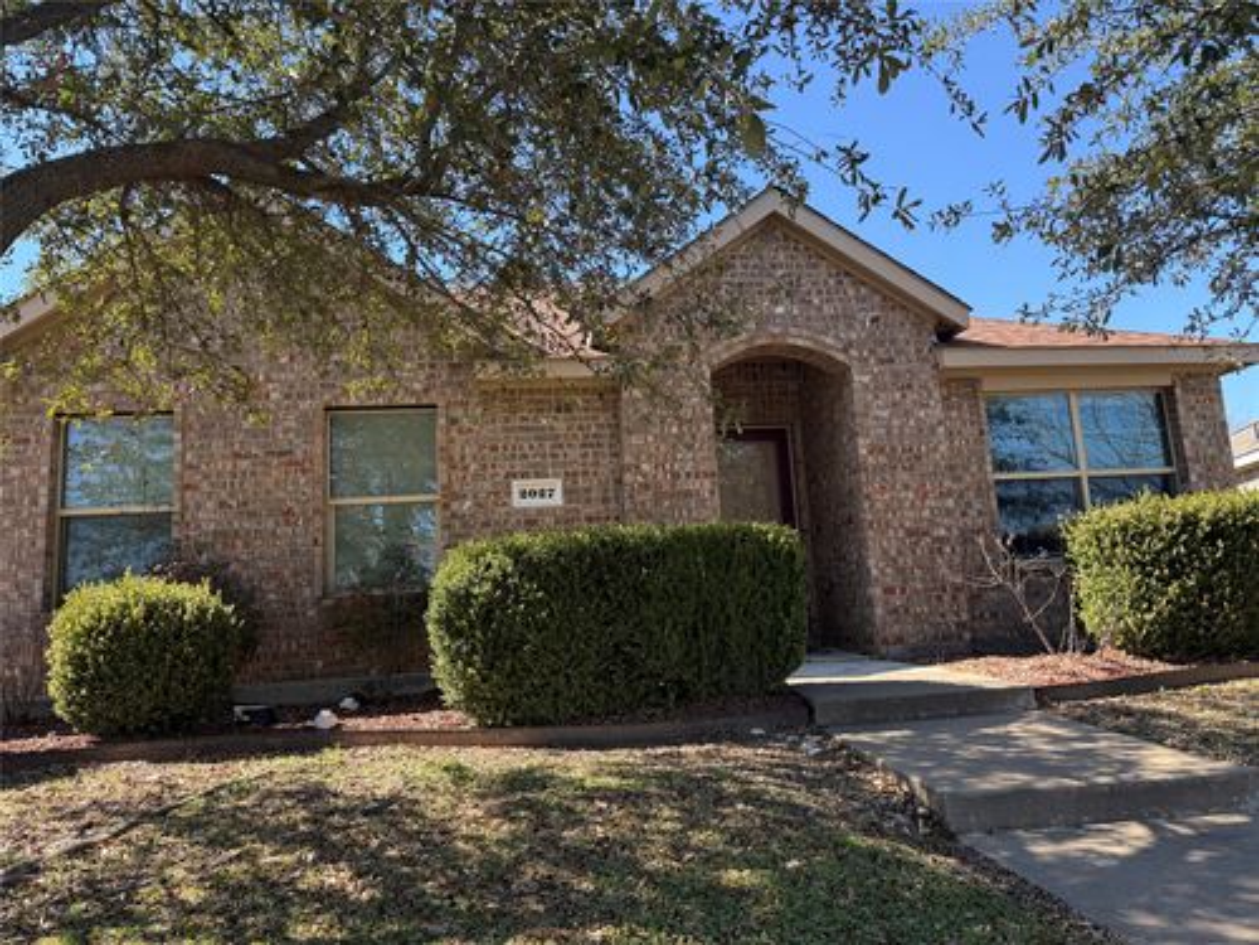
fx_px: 873
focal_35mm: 24
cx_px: 630
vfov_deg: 56.8
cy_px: 472
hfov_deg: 71.6
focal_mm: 6.76
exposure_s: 1/1139
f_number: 1.78
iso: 100
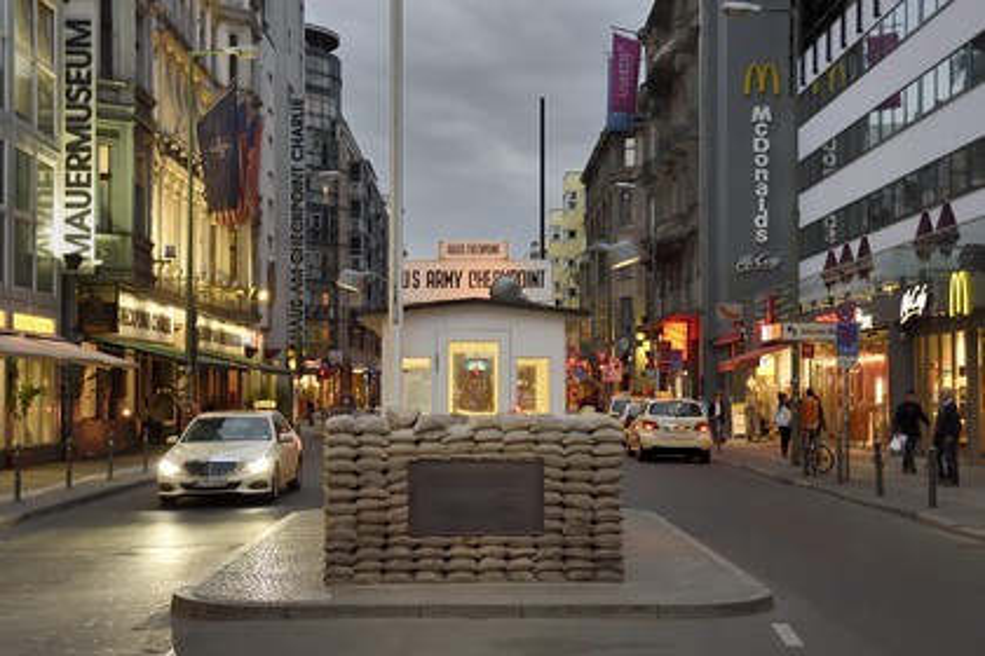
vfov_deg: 26.0
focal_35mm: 52
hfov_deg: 38.2
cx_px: 492
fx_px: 1423
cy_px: 328
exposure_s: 1/60
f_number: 7.1
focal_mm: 52
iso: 6400
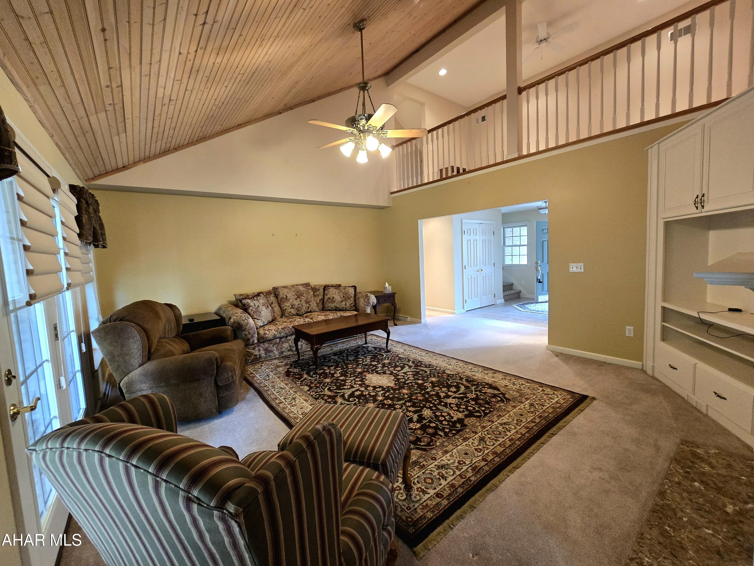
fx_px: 283
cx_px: 377
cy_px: 283
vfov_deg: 89.9
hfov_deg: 106.2
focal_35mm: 13
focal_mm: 2.2
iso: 400
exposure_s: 1/60.2
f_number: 2.2
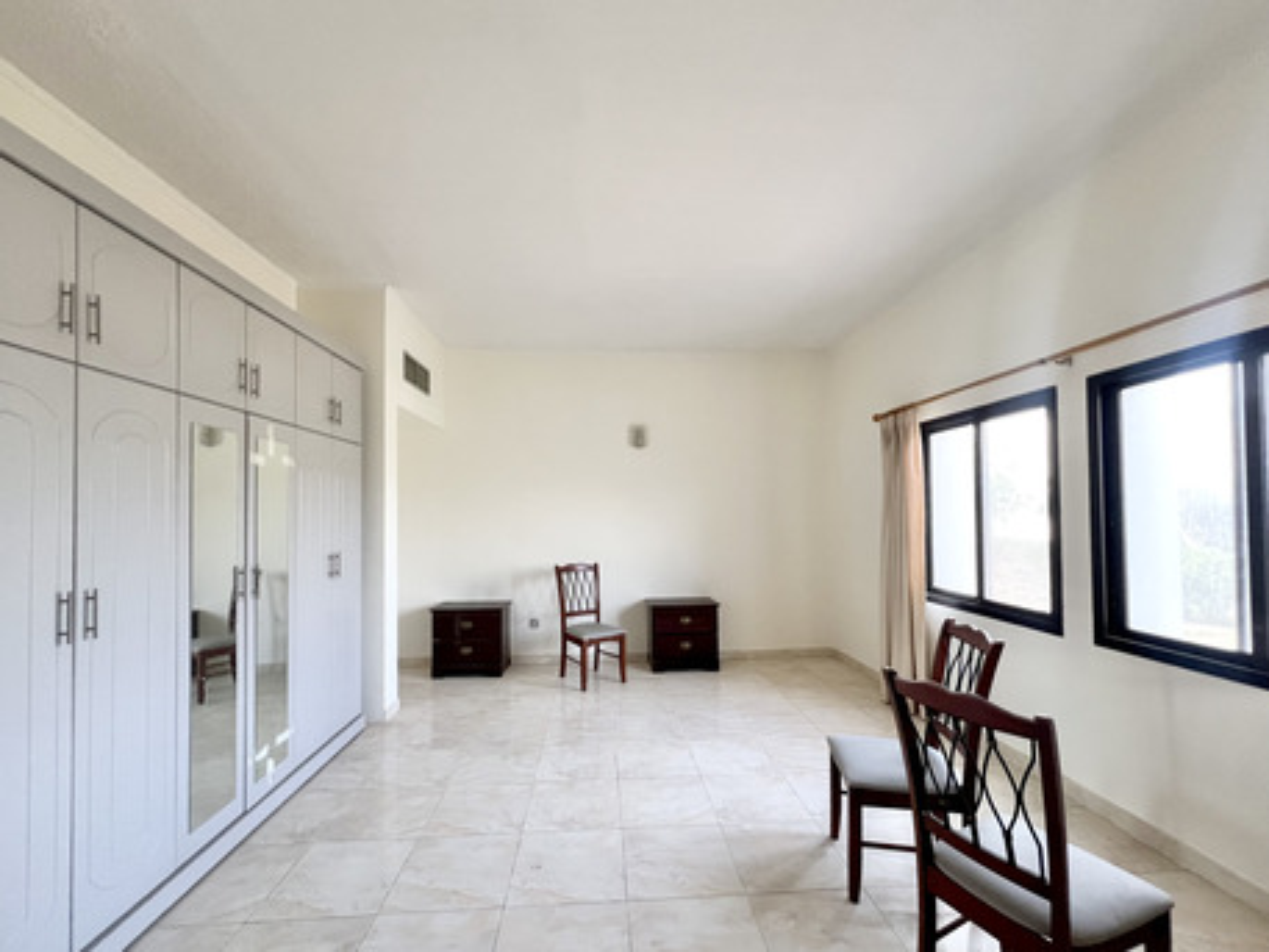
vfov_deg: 89.9
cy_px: 476
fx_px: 477
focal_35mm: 13
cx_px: 634
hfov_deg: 106.2
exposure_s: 1/85
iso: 250
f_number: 1.8
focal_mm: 1.57
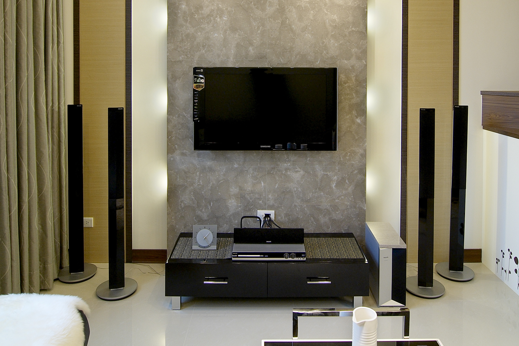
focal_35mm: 27
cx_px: 260
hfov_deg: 67.4
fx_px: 389
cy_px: 69
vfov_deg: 45.5
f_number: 7.1
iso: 320
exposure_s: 1/50
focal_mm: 12
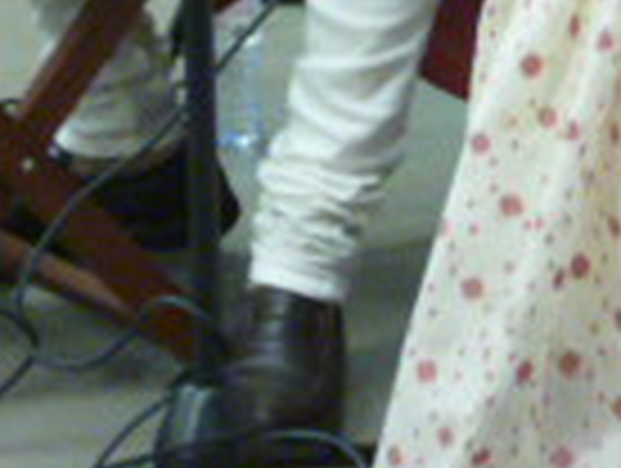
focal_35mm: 320
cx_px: 1076
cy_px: -400
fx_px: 5751
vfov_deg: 4.6
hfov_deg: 6.1
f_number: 4.5
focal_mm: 12.3
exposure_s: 1/8
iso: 400
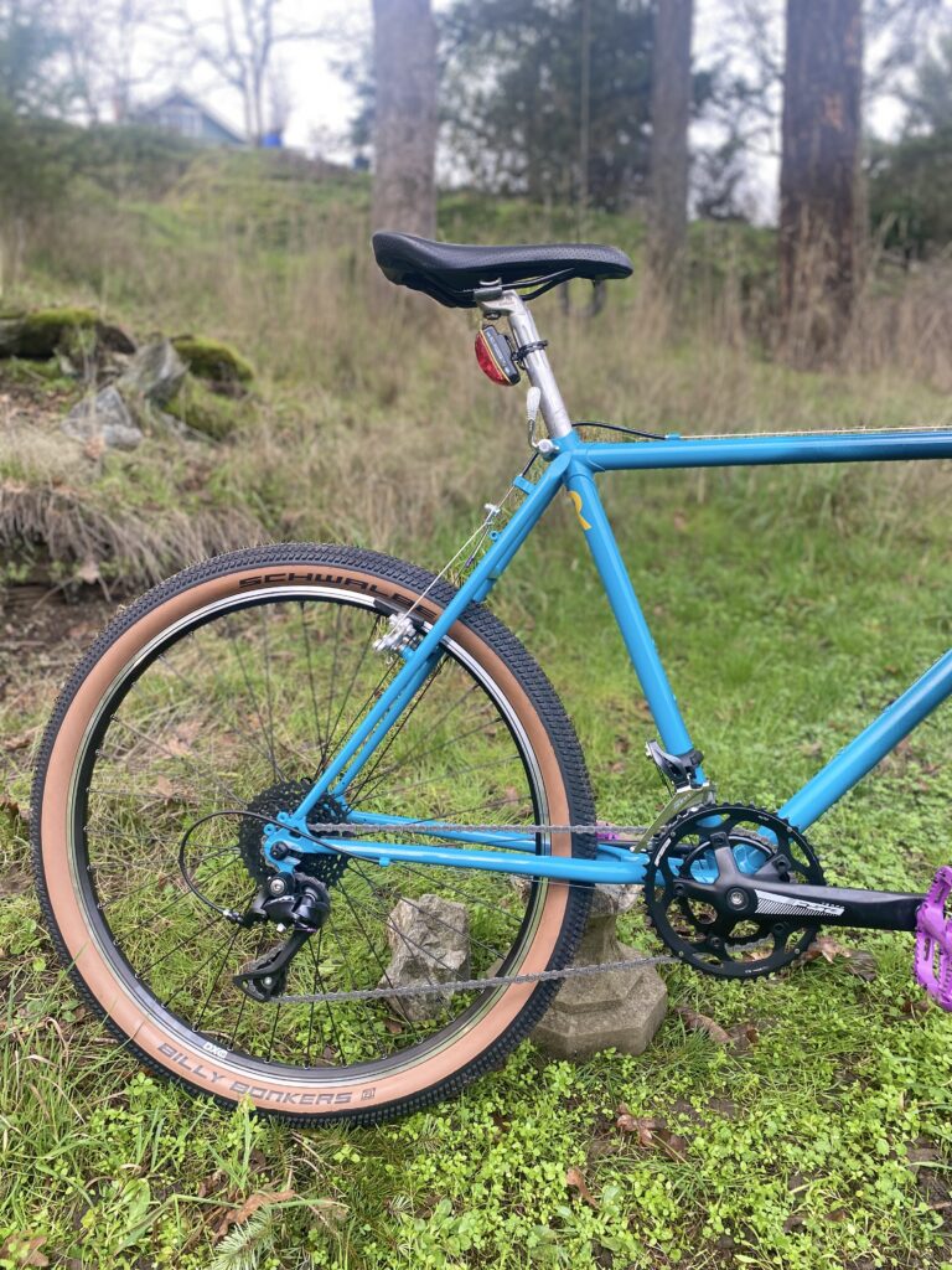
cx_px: 476
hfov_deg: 53.1
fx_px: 953
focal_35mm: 26
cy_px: 635
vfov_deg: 67.3
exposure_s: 1/121
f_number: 1.8
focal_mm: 4.25
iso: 40
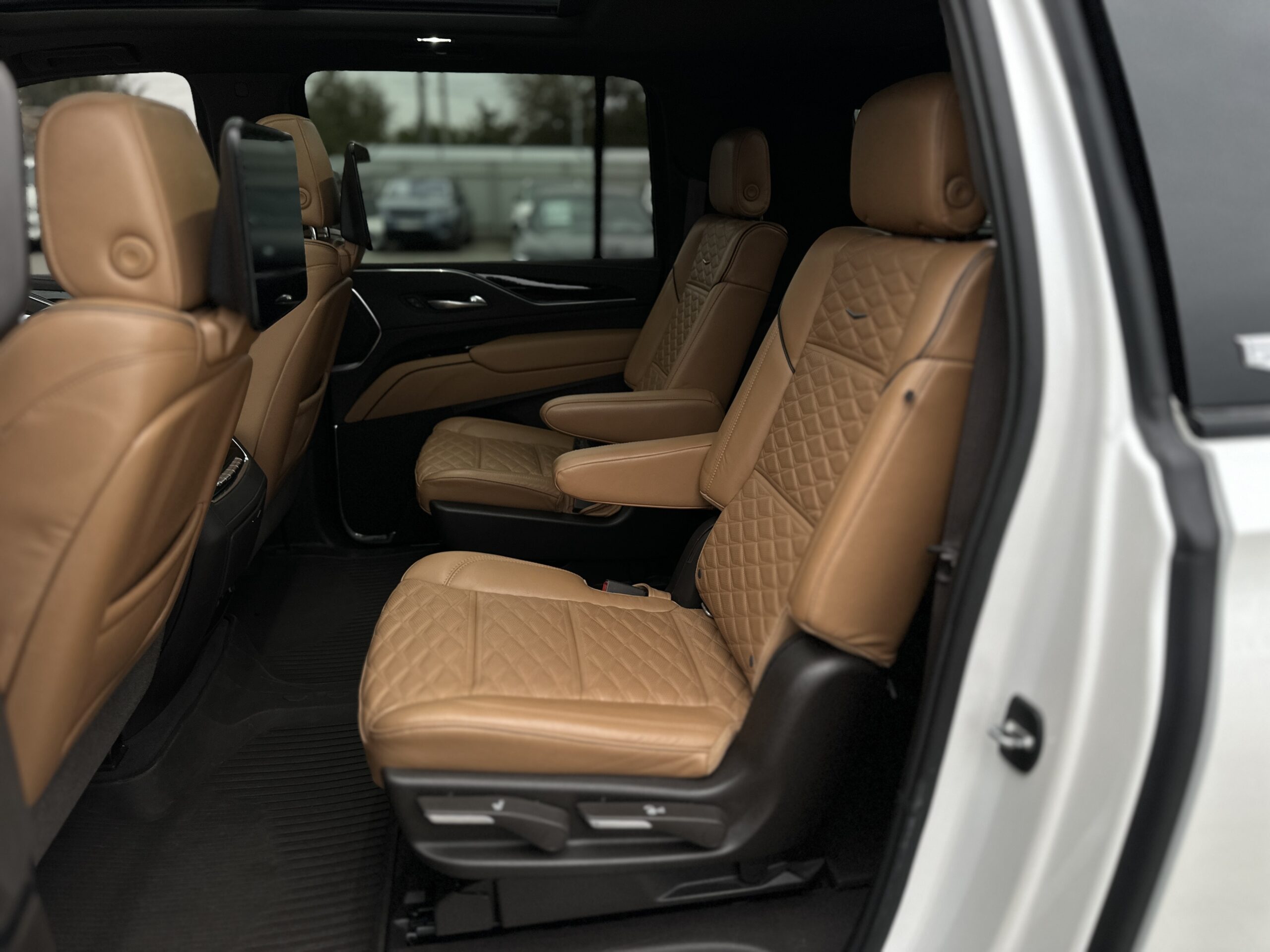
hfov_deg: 71.6
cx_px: 635
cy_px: 476
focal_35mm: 24
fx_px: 881
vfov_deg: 56.8
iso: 160
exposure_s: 1/81
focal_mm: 6.86
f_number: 1.78
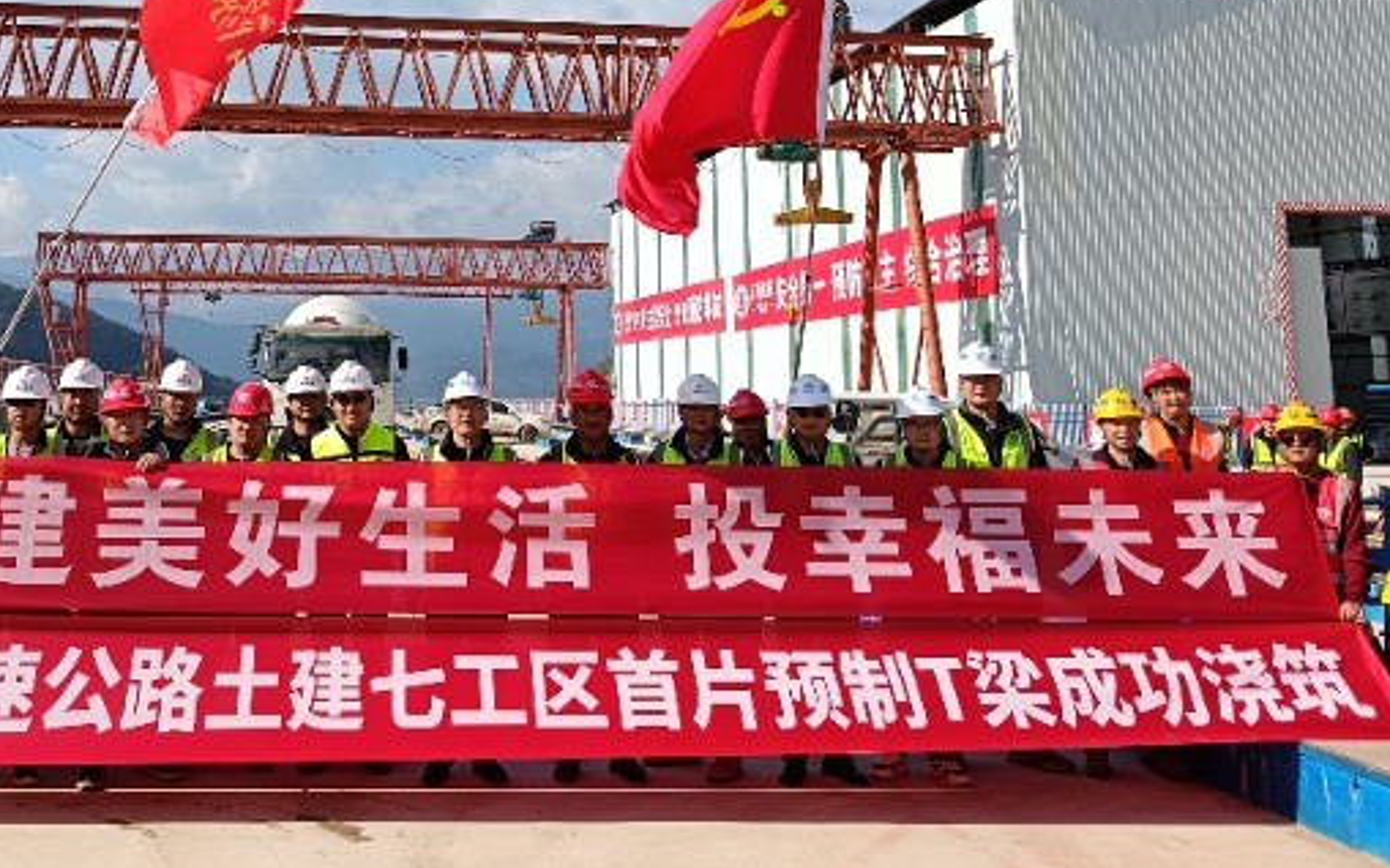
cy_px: 145
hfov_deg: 48.4
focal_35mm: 40
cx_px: 453
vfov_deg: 31.0
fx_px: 1515
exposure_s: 1/900
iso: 155
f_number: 1.75
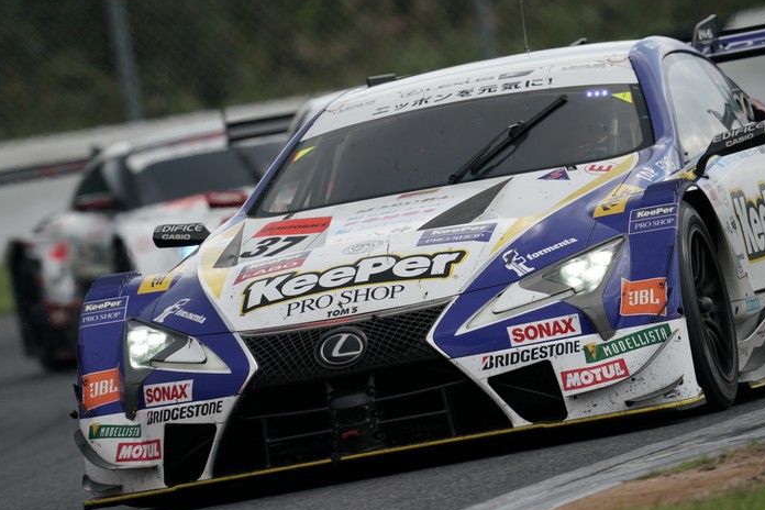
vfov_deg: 2.2
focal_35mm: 621
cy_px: 252
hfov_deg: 3.3
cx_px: 392
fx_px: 13195
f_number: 8
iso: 200
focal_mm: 600
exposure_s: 1/500
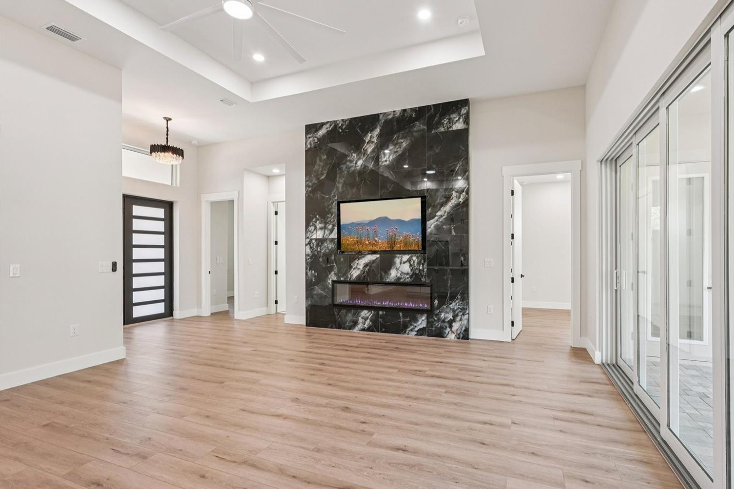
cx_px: 388
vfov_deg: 70.4
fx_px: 346
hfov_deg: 93.2
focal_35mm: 17
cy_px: 244
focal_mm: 16
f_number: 8
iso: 400
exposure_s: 1/15
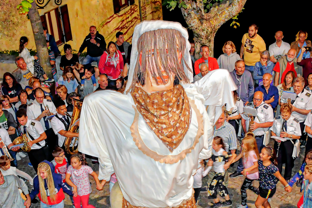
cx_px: 152
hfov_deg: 35.6
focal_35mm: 56
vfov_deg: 24.1
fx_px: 485
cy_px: 139
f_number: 3.8
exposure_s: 1/30
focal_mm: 26
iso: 2000
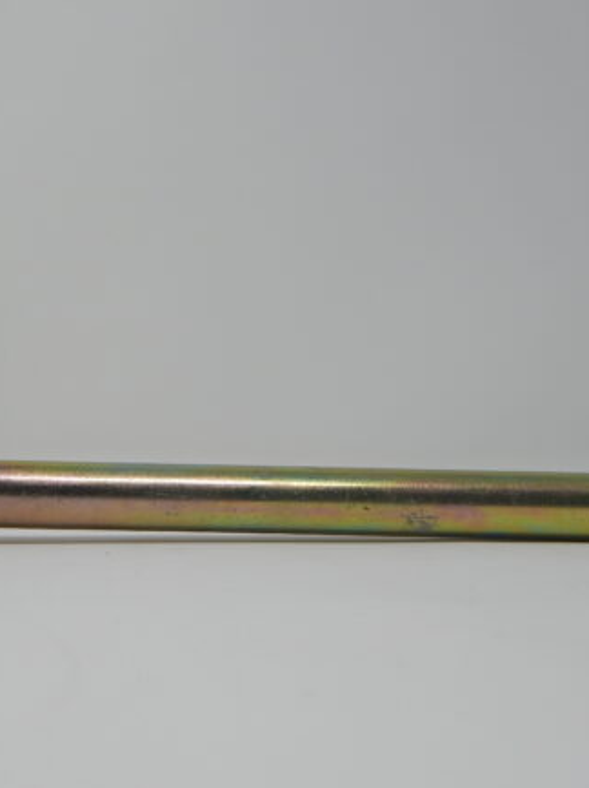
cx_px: 185
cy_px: 408
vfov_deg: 43.9
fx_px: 977
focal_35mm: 43
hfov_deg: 33.2
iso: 125
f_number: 3.2
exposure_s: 1/160
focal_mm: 5.6
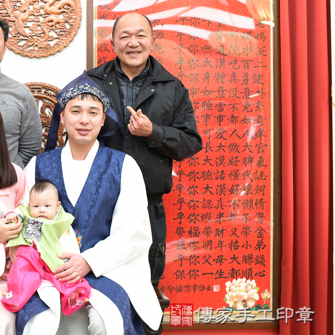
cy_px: 152
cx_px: 50
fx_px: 569
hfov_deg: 31.6
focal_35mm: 52
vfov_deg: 32.8
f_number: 4.5
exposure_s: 1/200
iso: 1000
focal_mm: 35
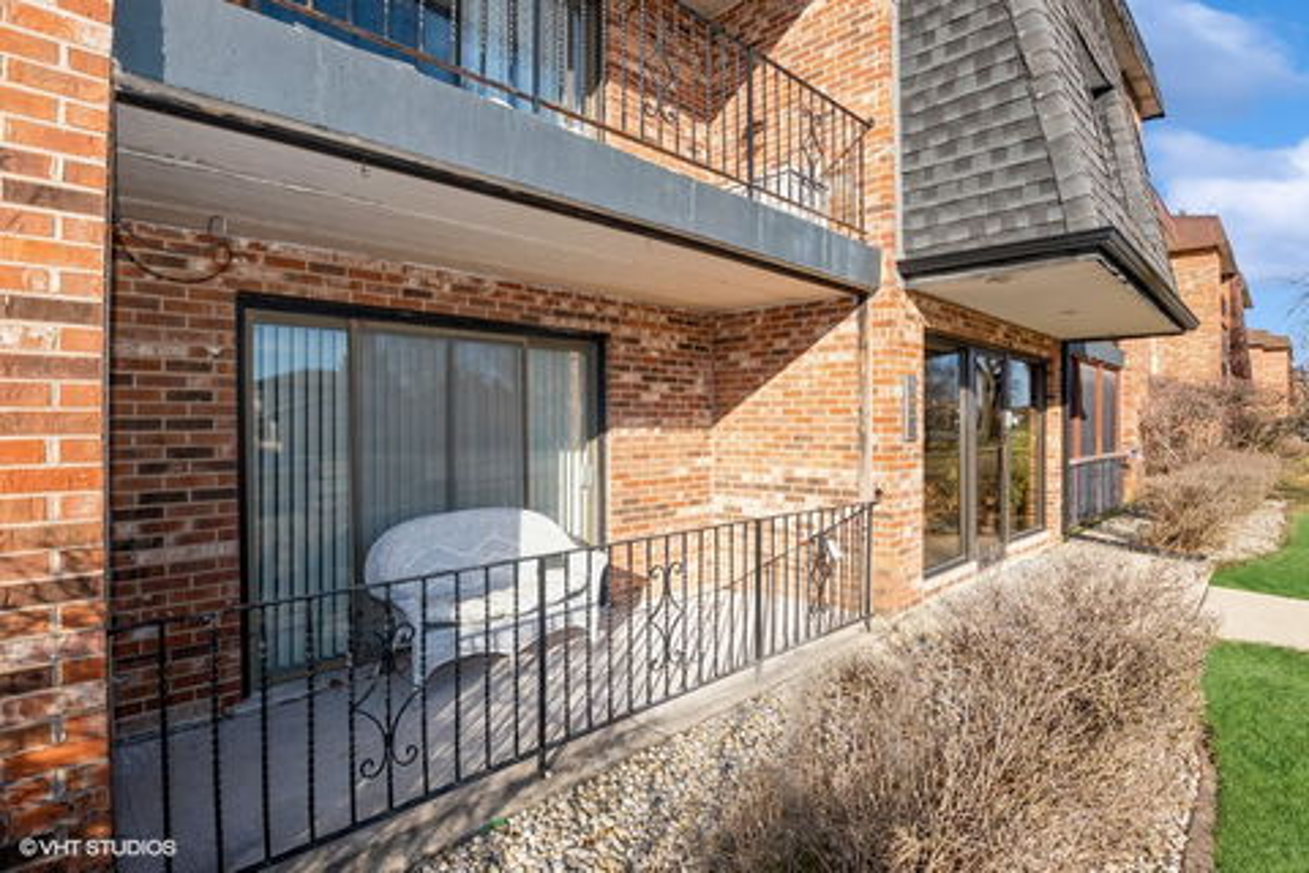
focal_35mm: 17
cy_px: 436
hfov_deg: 93.3
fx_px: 618
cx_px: 654
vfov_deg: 70.4
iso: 125
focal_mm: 11.5
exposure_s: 1/200
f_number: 7.1
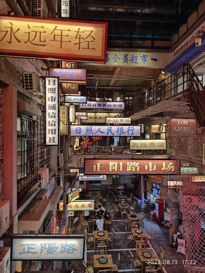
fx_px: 182
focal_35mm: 23
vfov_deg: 73.9
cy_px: 136
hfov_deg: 58.9
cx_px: 102
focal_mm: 8.7
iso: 800
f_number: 1.9
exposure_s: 1/100
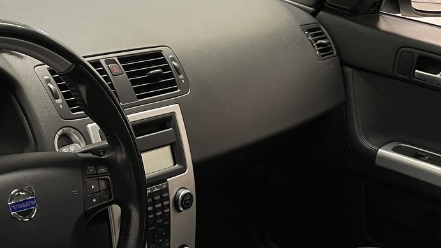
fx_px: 690
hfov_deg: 35.1
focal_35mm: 59
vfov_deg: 19.2
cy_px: 303
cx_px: 144
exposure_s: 1/50
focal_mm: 4.2
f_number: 1.6
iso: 160
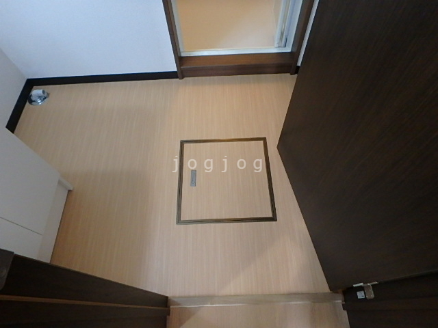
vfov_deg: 63.4
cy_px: 164
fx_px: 266
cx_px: 219
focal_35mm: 21
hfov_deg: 79.0
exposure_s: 1/30
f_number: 3.5
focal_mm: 3.7
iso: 800
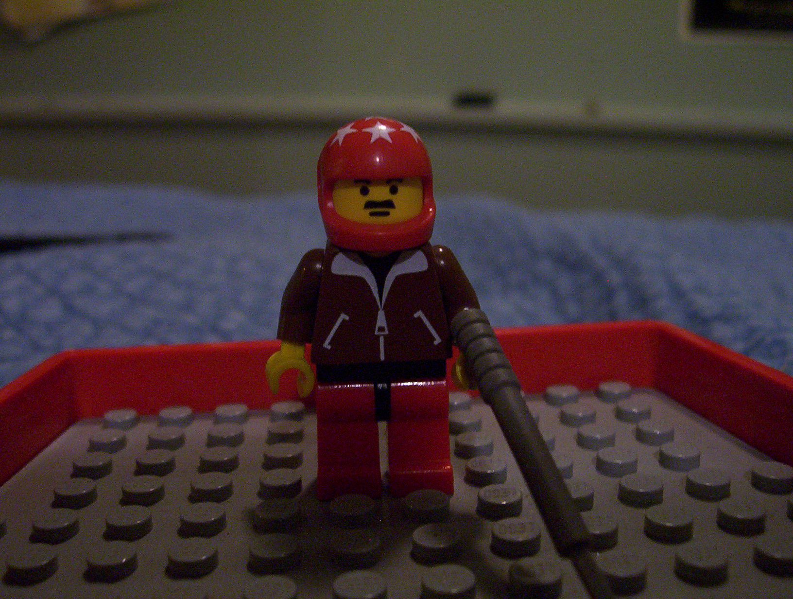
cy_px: 300
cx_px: 396
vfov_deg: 33.7
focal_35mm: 43
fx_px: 987
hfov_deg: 43.8
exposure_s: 1/8
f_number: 2.73
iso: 200
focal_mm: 5.77
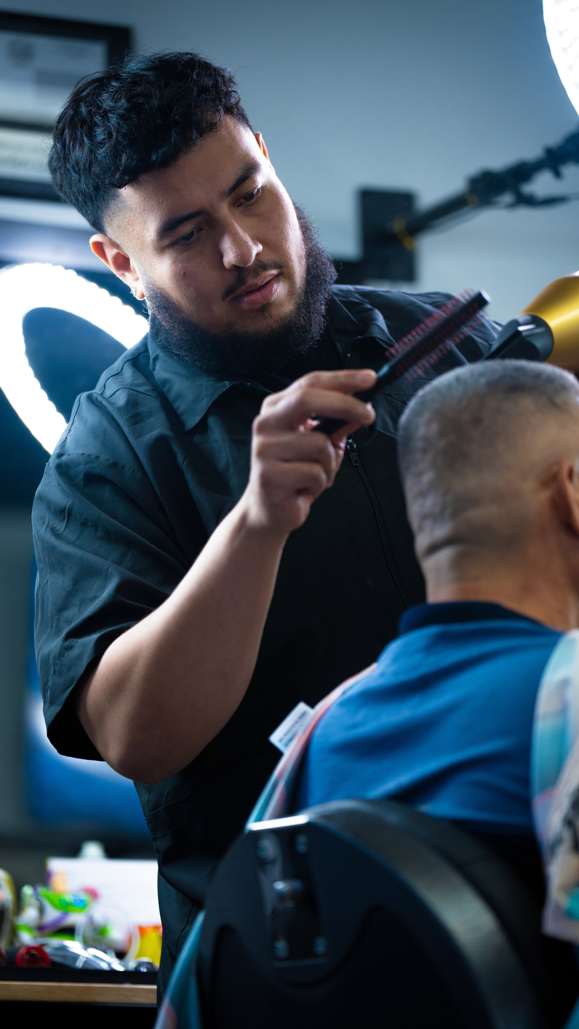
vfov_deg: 13.0
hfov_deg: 7.4
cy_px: 513
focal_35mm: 165
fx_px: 4504
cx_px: 292
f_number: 2.8
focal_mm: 157
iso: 400
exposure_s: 1/320
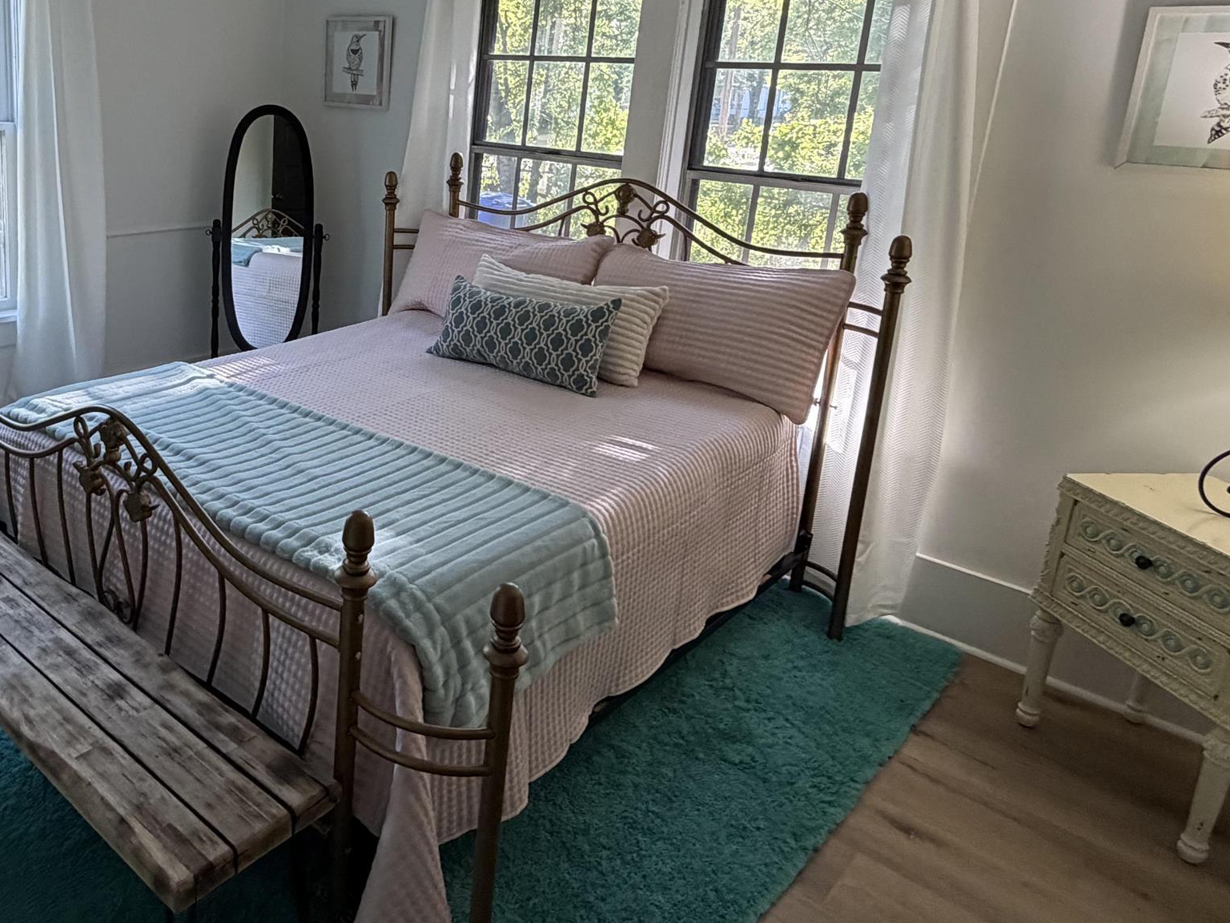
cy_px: 315
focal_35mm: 28
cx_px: 283
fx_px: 995
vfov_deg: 49.0
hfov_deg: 59.5
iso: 320
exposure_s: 1/120
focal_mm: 2.22
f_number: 2.2
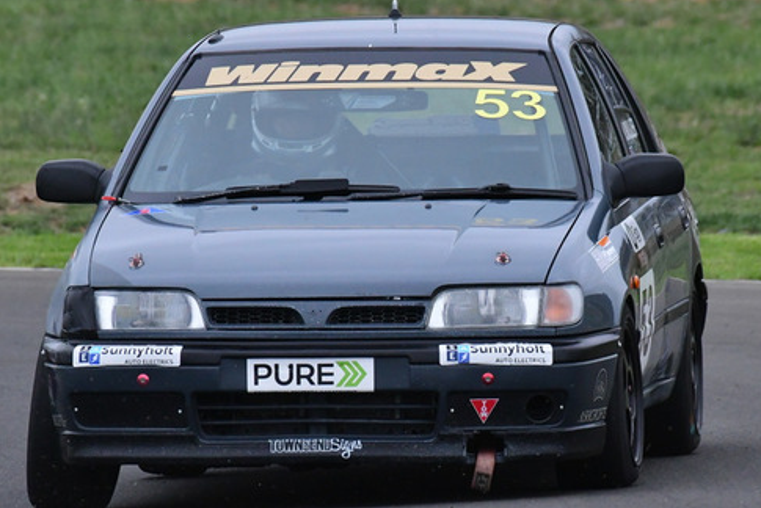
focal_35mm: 1238
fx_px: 26185
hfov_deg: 1.7
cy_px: 263
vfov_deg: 1.1
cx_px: 375
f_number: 10
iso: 2500
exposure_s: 1/640
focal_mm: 500
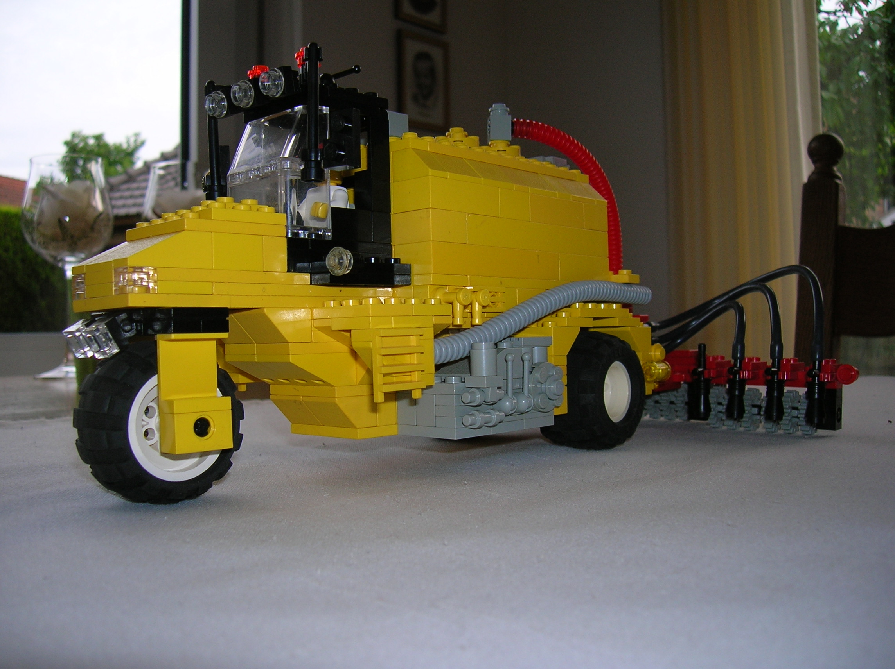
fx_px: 878
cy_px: 334
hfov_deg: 54.0
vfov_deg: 41.7
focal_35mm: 34
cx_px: 448
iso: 50
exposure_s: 1/60.1
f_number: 2.9
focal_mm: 5.7
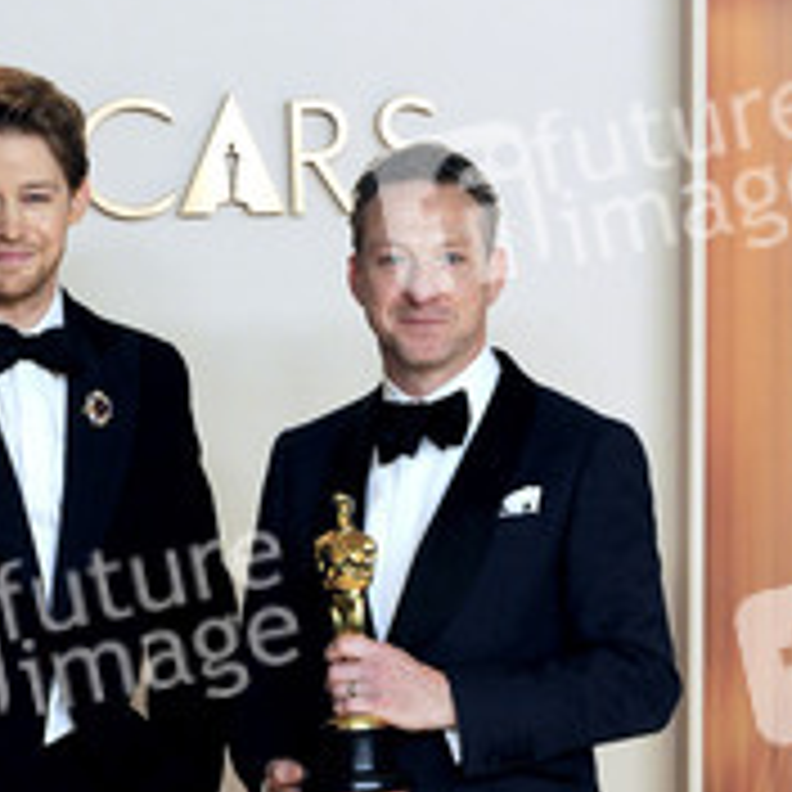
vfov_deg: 9.0
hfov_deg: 9.1
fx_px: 4996
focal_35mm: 193
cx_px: 200
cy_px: 864
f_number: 5.6
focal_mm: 100
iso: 2000
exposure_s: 1/200
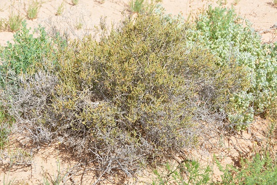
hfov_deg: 28.1
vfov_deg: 18.9
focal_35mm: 72
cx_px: 138
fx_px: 554
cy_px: 92
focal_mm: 48
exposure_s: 1/250
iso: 110
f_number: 8
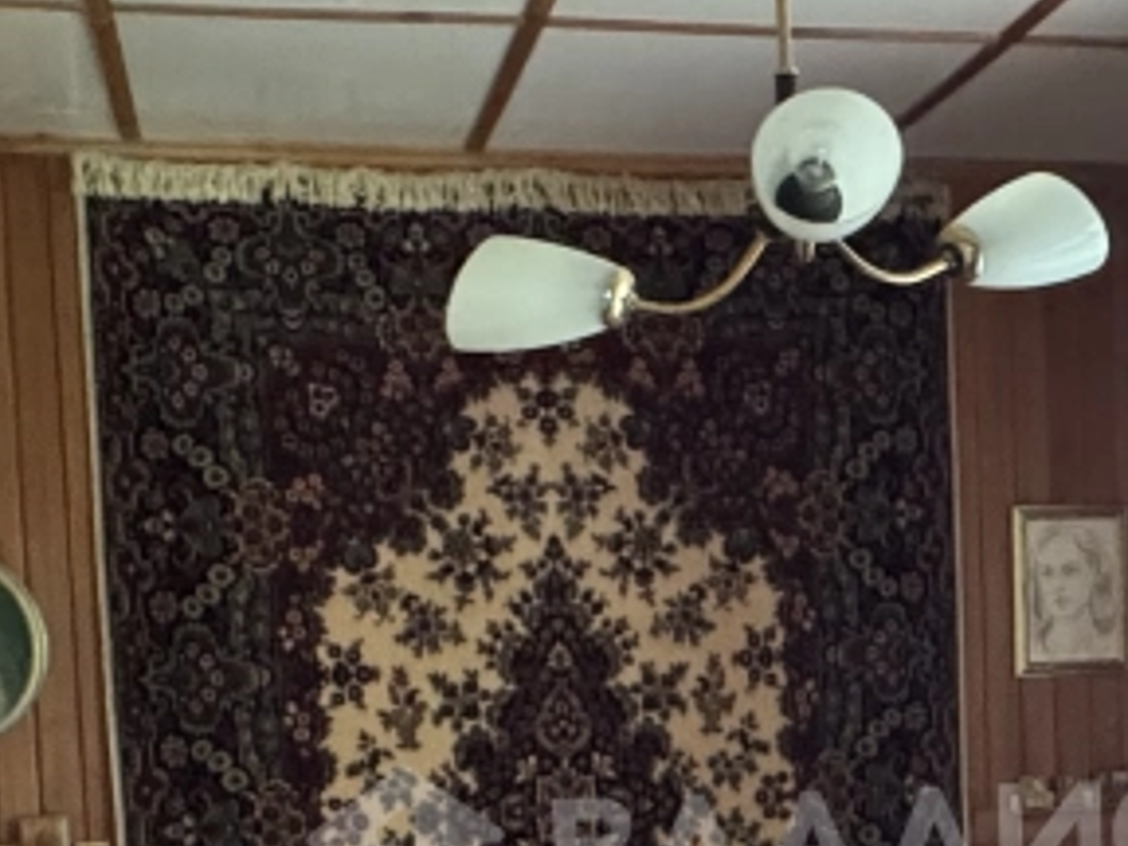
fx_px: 1988
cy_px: 836
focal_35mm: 61
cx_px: 764
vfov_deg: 23.1
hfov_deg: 31.4
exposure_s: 1/40
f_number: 2.2
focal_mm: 2.22
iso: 1250
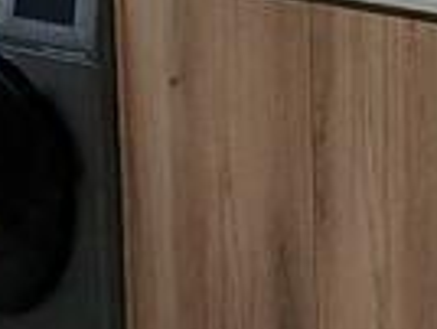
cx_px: 734
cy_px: -127
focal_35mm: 149
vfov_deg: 9.8
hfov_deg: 12.3
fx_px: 1884
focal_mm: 4.65
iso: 200
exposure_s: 1/50
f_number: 1.8
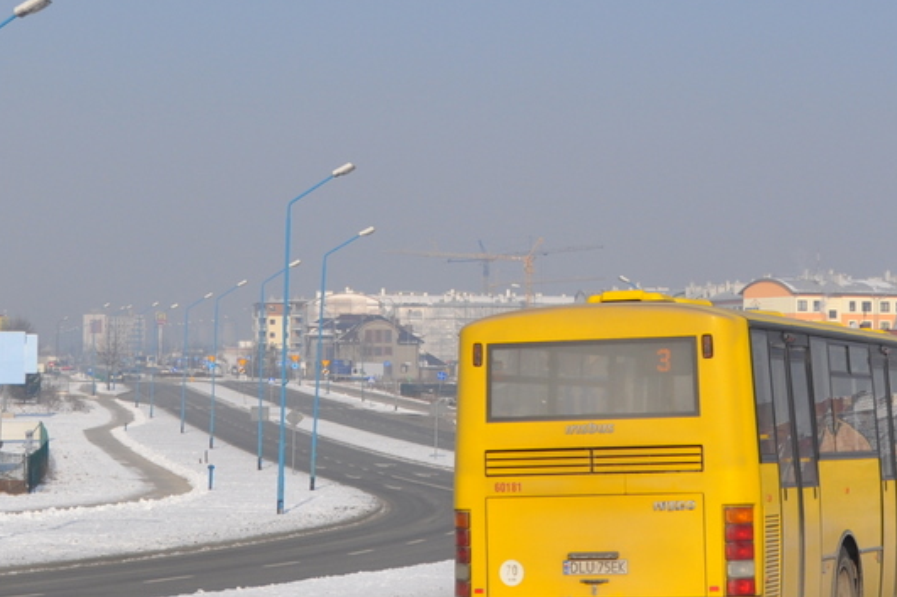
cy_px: 187
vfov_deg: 12.1
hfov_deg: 18.1
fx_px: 2813
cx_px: 542
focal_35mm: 113
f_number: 8
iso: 400
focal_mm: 40
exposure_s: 1/2000
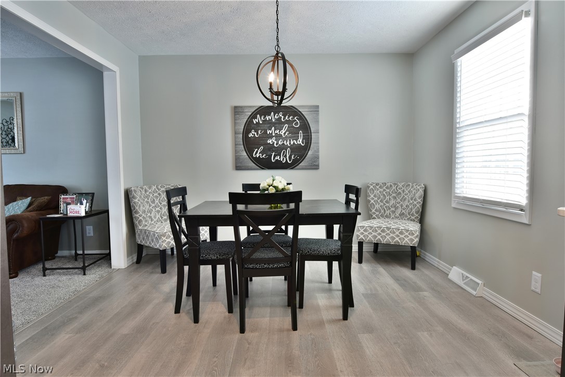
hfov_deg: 81.2
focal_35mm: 21
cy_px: 188
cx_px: 282
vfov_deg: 59.5
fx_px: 330
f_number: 5.6
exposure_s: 1/13
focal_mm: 14
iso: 200
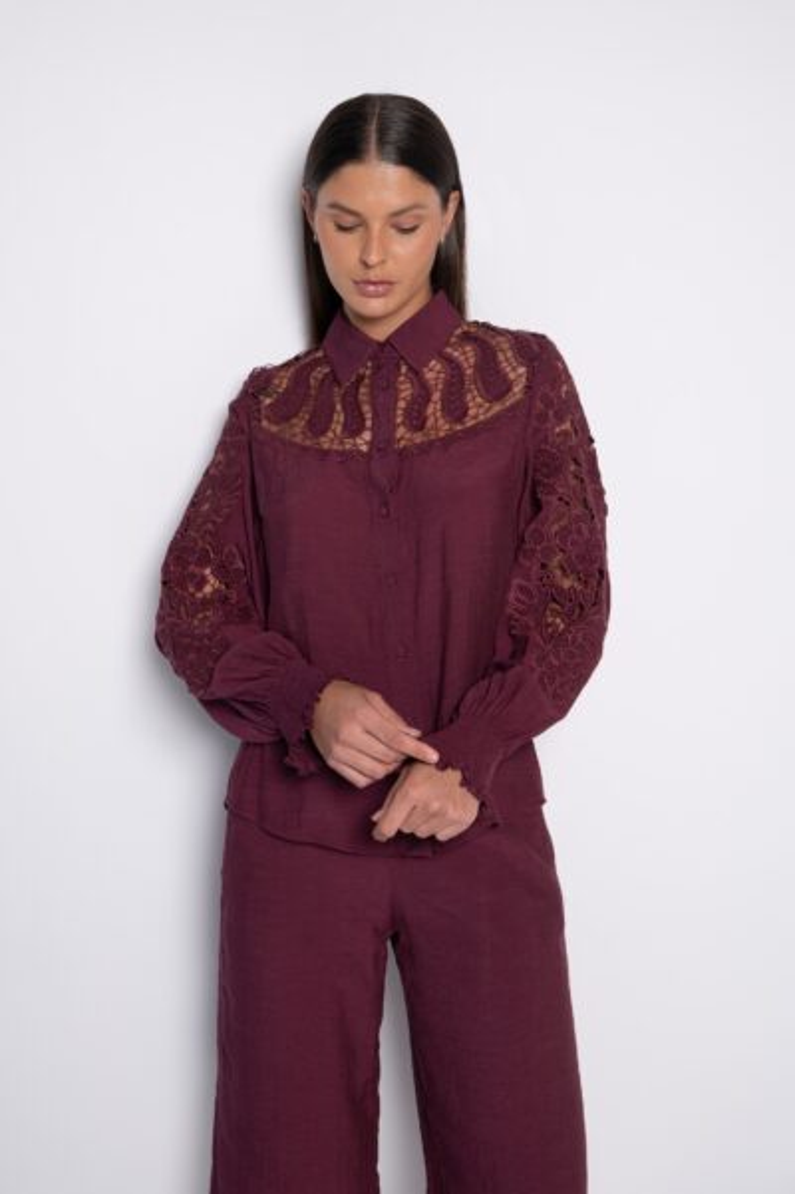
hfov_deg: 30.5
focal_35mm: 44
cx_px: 398
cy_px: 597
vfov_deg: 44.5
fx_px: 1459
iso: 200
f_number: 5.6
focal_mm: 44
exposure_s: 1/160
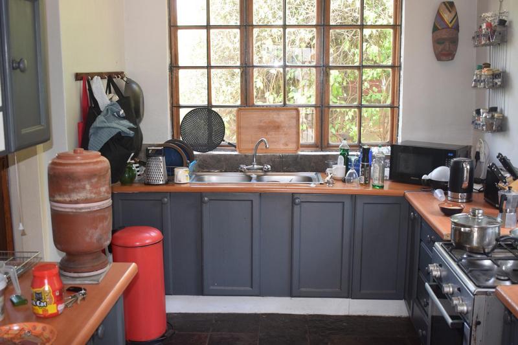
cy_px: 172
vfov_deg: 34.2
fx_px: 561
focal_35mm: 39
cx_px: 259
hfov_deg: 49.6
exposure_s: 1/100
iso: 800
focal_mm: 26
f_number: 4.5
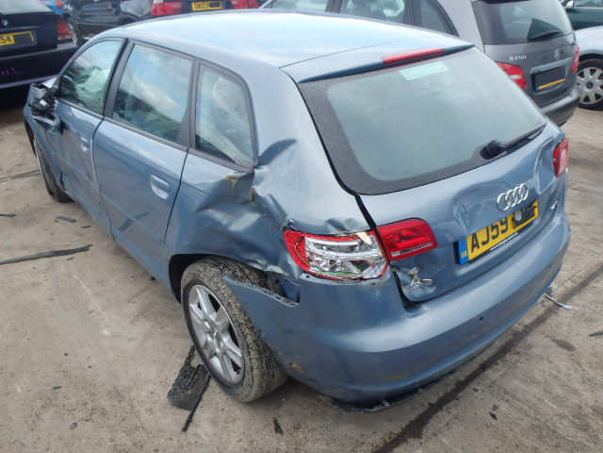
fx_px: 488
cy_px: 226
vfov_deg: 49.7
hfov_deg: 63.4
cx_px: 302
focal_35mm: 28
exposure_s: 1/160
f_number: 3.9
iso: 125
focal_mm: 5
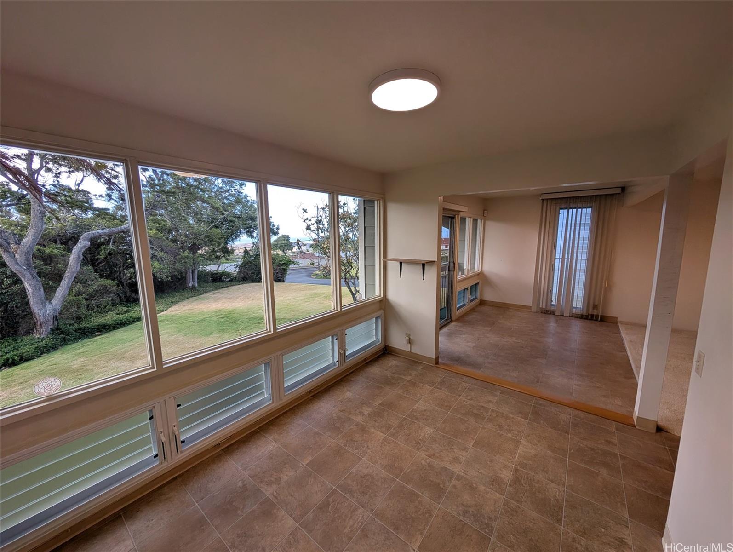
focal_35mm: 12
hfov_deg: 110.5
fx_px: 254
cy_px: 276
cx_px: 366
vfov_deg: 94.6
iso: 70
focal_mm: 2.02
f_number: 1.7
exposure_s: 1/705
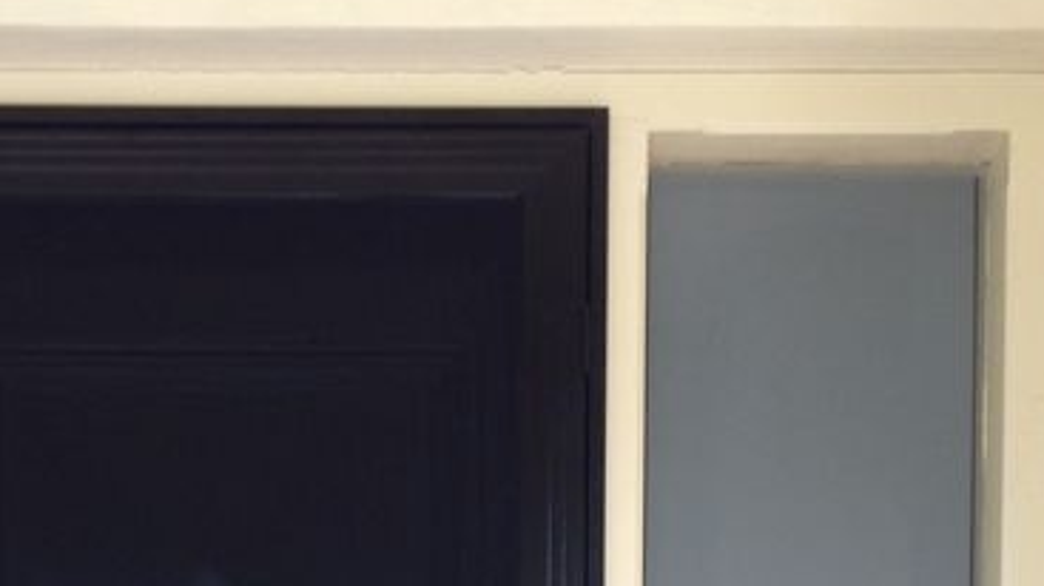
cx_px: 245
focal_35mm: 98
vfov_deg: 10.9
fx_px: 2712
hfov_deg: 21.6
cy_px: 1289
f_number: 2.4
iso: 64
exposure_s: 1/60
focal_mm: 4.13
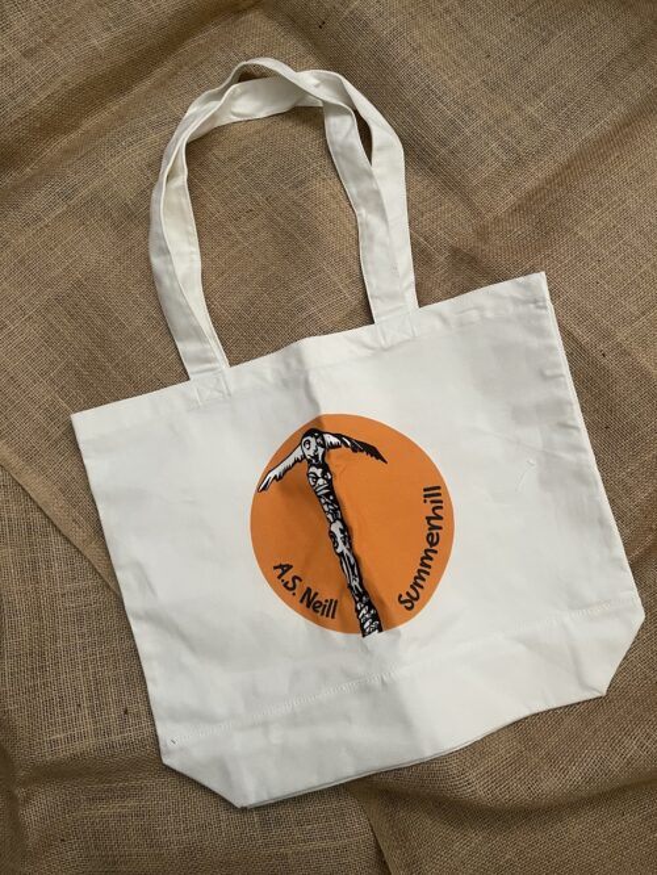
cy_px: 438
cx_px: 328
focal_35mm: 25
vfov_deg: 69.4
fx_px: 632
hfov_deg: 54.9
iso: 500
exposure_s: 1/40
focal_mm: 5.1
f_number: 1.6
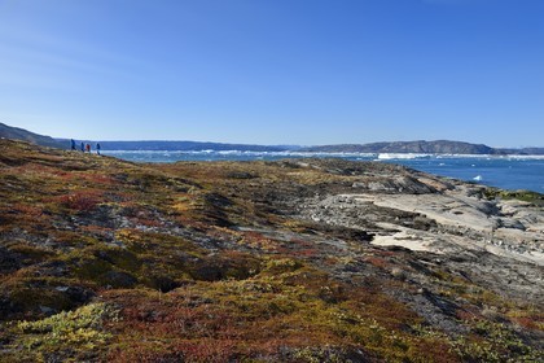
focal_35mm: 29
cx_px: 272
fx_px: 438
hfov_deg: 63.7
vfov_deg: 45.0
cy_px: 182
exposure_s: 1/320
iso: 200
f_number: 11
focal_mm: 29
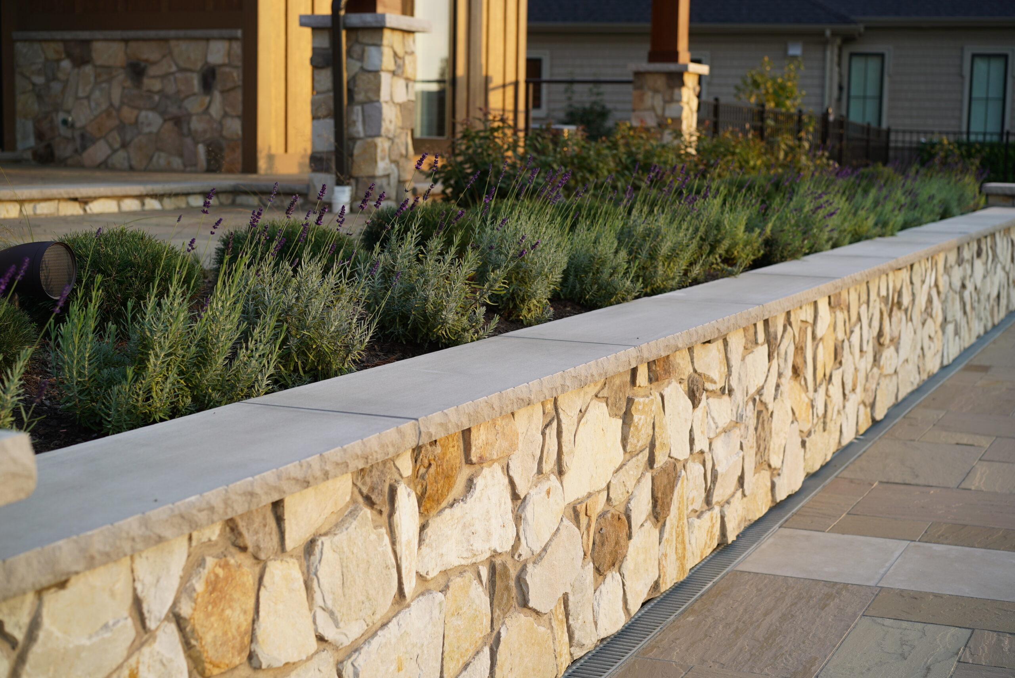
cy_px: 339
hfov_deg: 36.2
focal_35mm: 55
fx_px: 1552
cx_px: 508
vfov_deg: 24.7
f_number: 4
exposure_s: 1/160
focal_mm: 55
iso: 100
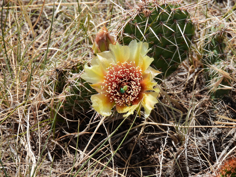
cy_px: 88
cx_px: 118
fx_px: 3750
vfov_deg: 2.7
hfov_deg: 3.6
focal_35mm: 550
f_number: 5
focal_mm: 98.1
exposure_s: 1/500
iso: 100
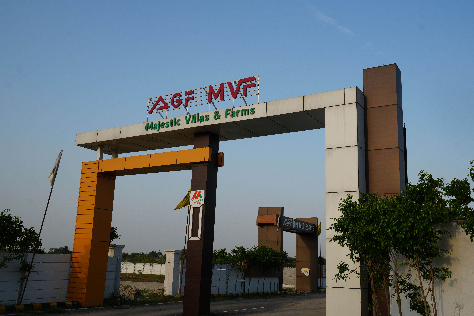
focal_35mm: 36
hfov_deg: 53.1
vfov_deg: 36.9
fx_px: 474
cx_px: 237
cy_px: 158
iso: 100
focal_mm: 24
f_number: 10
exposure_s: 1/160
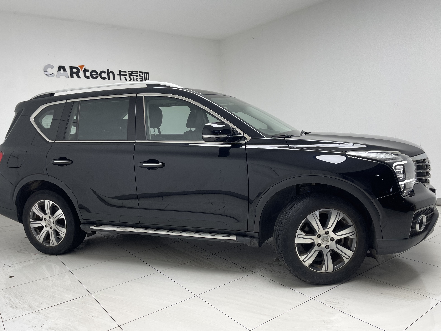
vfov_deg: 51.3
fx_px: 344
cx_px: 217
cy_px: 169
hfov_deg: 65.3
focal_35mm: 27
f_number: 1.6
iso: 80
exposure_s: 1/100
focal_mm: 5.1
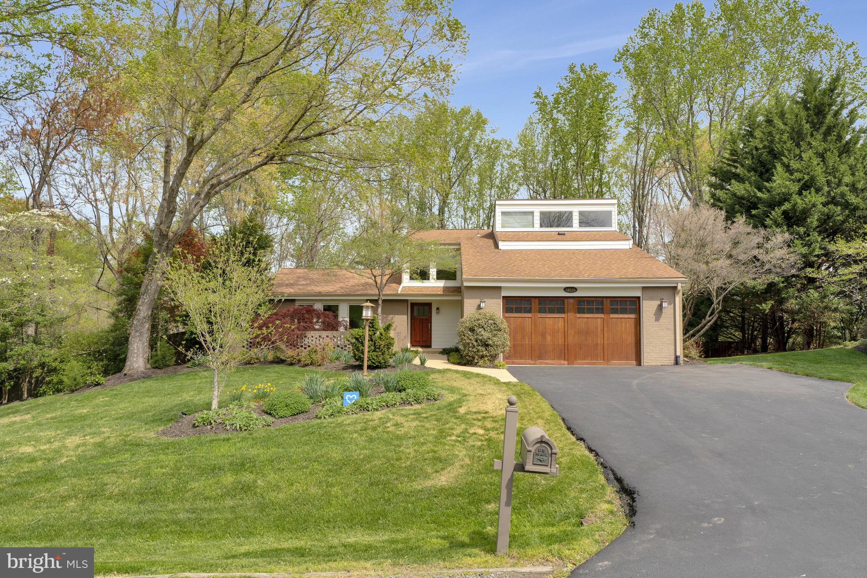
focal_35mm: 24
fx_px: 578
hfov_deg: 73.7
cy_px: 289
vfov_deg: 53.1
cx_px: 434
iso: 100
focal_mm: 24
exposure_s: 1/200
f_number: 8
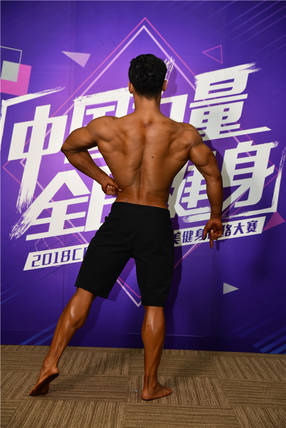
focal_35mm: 52
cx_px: 143
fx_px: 619
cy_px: 214
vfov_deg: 38.2
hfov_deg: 26.0
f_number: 4
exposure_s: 1/160
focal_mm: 52
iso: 800
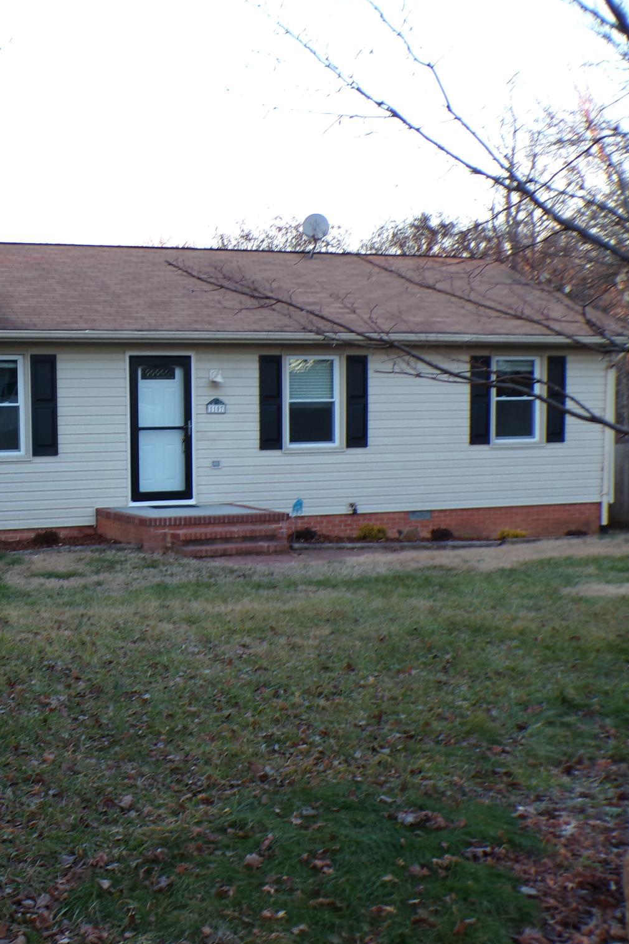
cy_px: 473
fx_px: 1179
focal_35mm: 45
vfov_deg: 43.6
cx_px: 105
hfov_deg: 29.0
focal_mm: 5.8
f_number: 3.2
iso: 100
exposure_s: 1/34
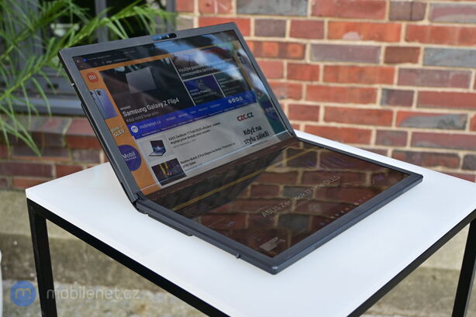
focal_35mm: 42
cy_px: 158
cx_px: 238
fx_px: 555
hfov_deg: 46.4
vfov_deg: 31.9
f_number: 5
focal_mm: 28
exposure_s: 1/100
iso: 100
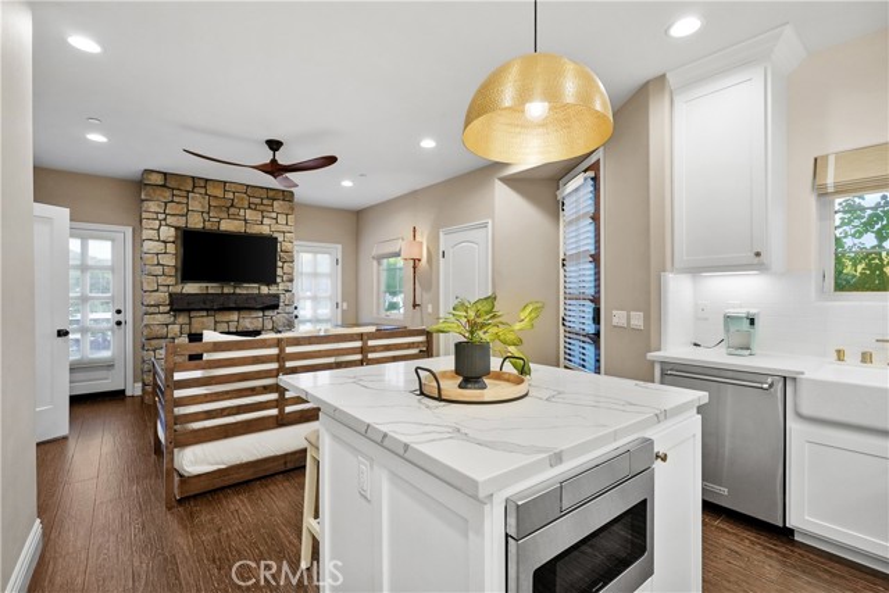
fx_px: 395
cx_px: 444
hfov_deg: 96.7
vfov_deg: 73.8
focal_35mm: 16
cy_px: 296
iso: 500
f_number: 4
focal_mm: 16
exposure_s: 1/15
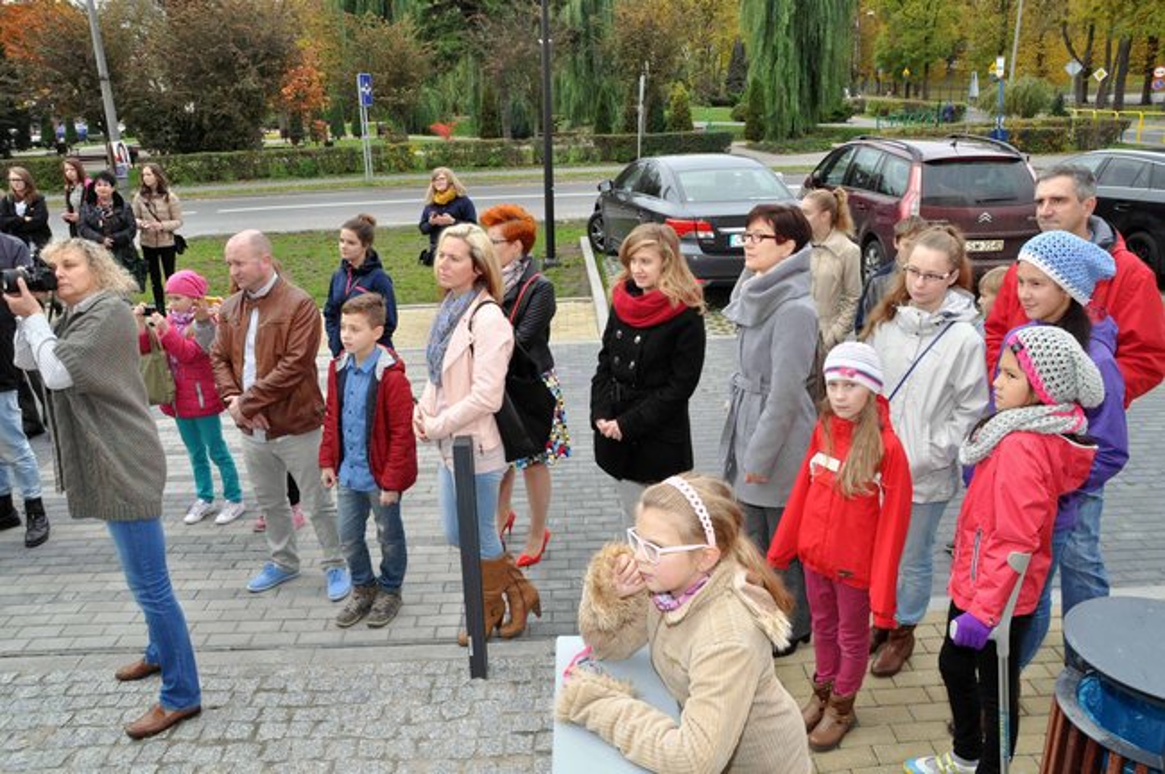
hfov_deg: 67.4
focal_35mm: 27
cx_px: 582
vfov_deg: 47.8
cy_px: 387
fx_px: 873
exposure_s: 1/200
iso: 800
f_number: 13
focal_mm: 18
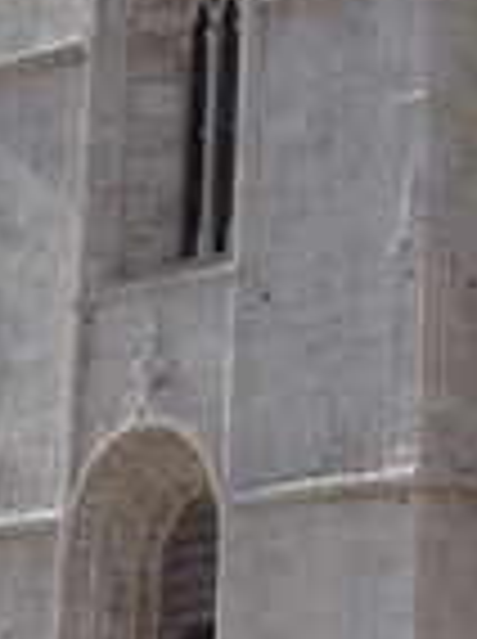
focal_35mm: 221
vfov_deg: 8.4
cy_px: -792
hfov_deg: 6.6
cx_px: 630
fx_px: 4073
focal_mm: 10.1
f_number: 3.2
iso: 80
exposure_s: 1/1300
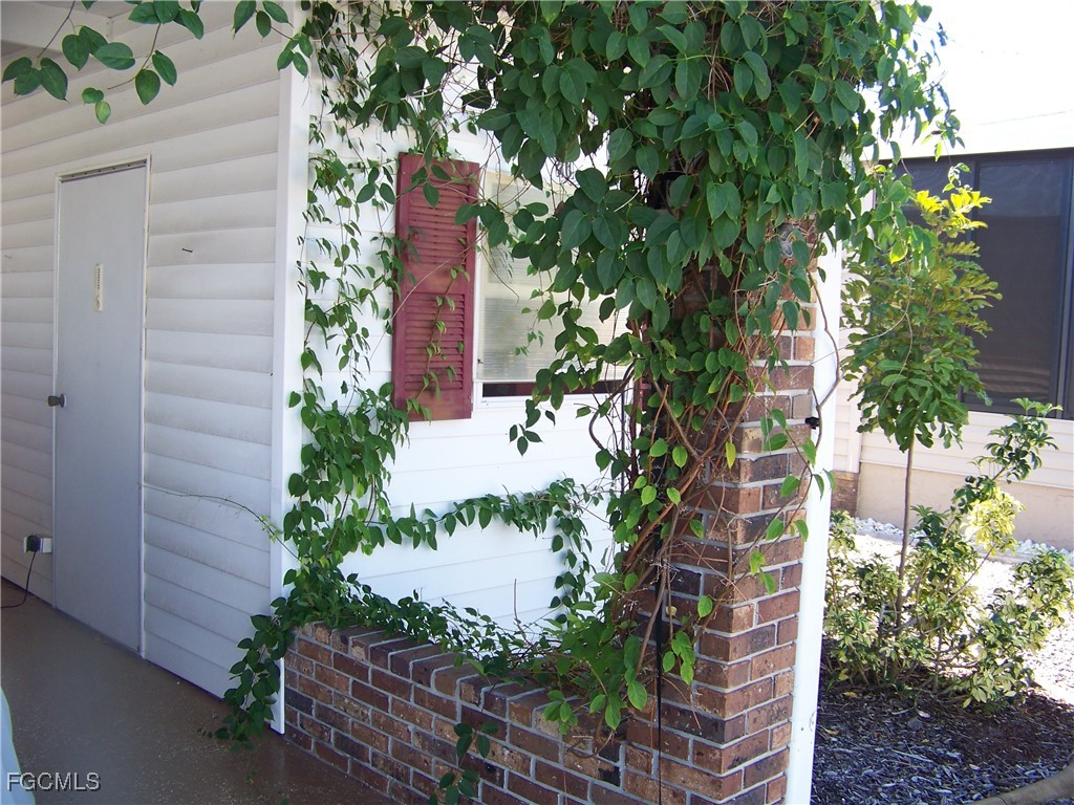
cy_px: 402
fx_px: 1117
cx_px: 537
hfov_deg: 51.4
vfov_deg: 39.7
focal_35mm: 36
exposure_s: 1/100
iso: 64
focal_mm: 5.85
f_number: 2.8
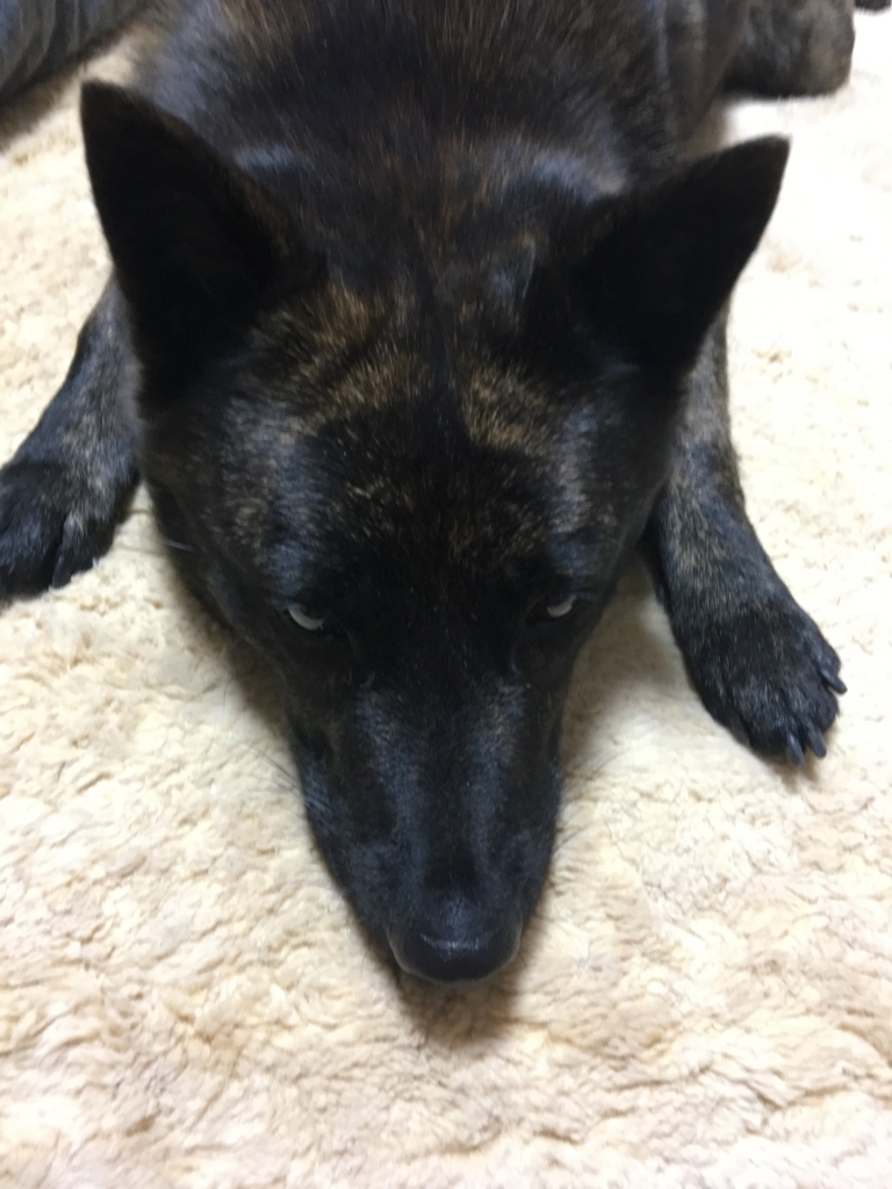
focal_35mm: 29
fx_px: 996
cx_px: 446
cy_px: 594
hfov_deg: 48.2
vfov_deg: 61.7
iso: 200
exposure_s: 1/15
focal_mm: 4.15
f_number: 2.2
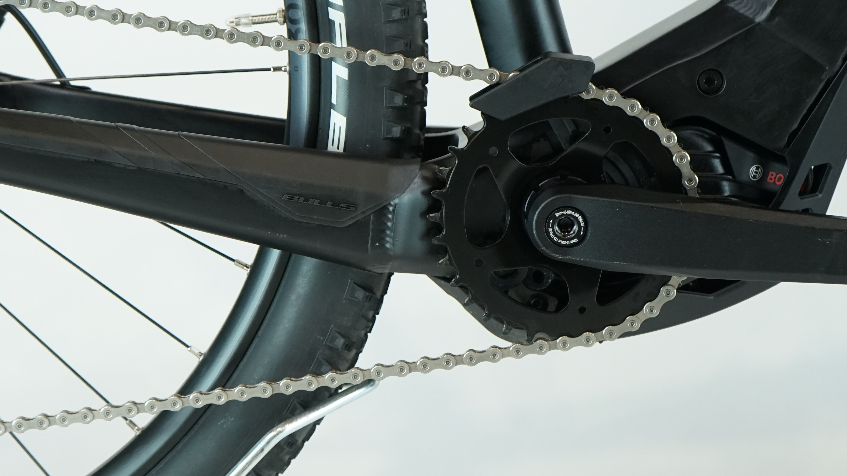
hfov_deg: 21.0
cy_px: 189
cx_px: 261
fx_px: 2268
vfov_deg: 12.0
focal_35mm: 101
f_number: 5
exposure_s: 1/200
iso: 1250
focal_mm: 56
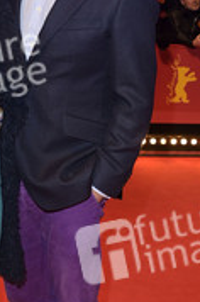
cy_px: 159
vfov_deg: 28.1
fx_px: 602
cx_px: 8
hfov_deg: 18.4
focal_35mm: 72
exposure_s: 1/160
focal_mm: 32
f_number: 5.6
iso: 1250
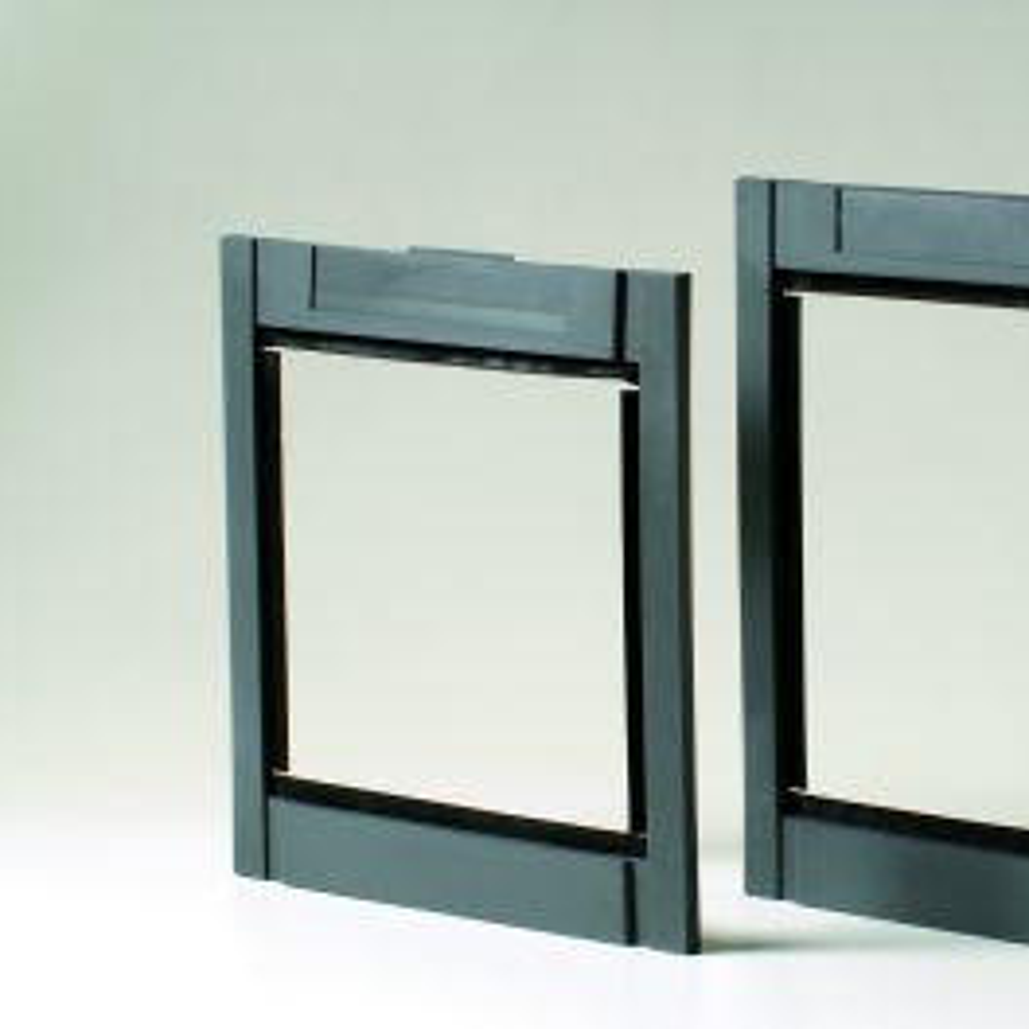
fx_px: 4540
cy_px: 516
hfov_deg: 12.9
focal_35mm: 135
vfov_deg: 12.9
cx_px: 764
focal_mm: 70
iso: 100
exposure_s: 4
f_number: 25
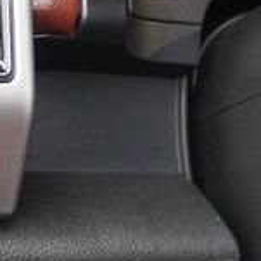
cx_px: 40
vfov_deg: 14.6
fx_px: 971
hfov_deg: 15.2
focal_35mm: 114
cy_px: 347
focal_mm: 21
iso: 6400
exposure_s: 1/160
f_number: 4
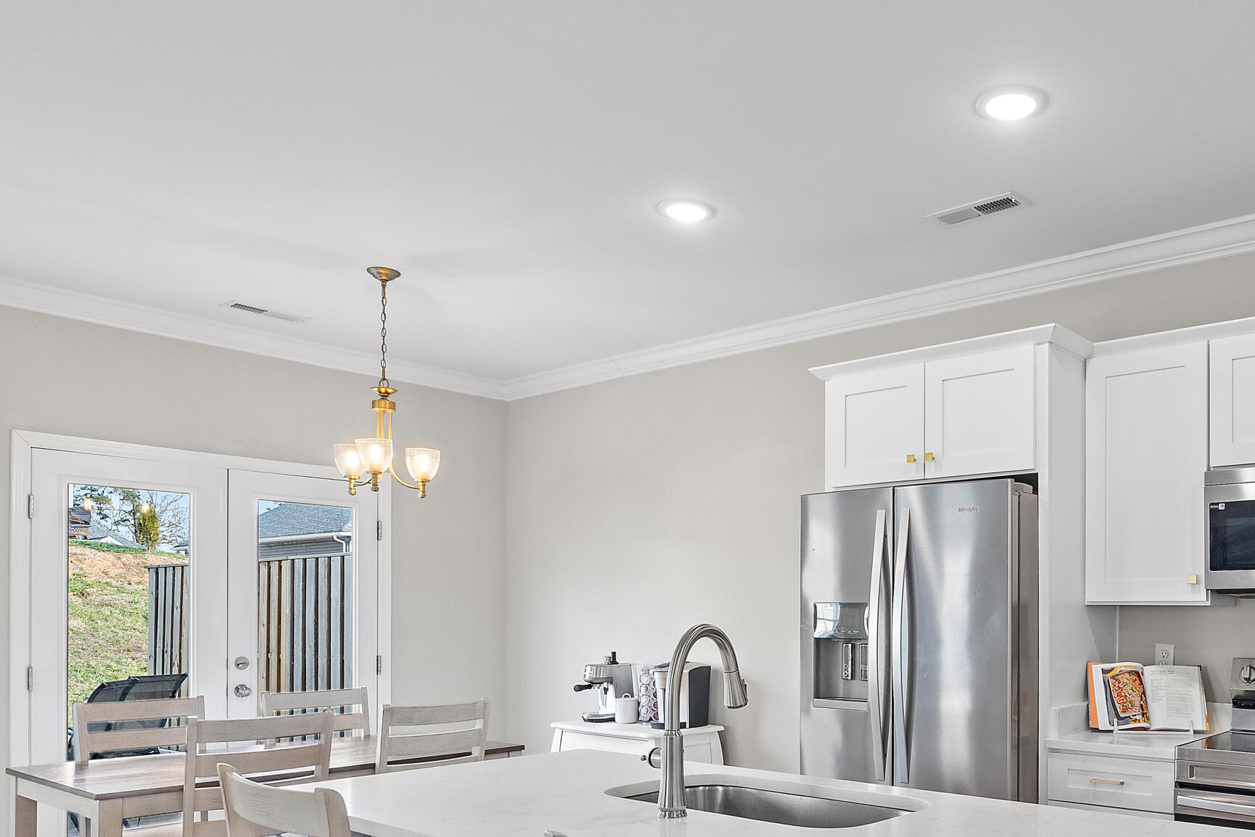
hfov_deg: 62.7
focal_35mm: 28
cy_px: 658
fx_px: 976
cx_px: 896
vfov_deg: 44.4
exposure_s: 1/13
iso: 640
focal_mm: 16
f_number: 8
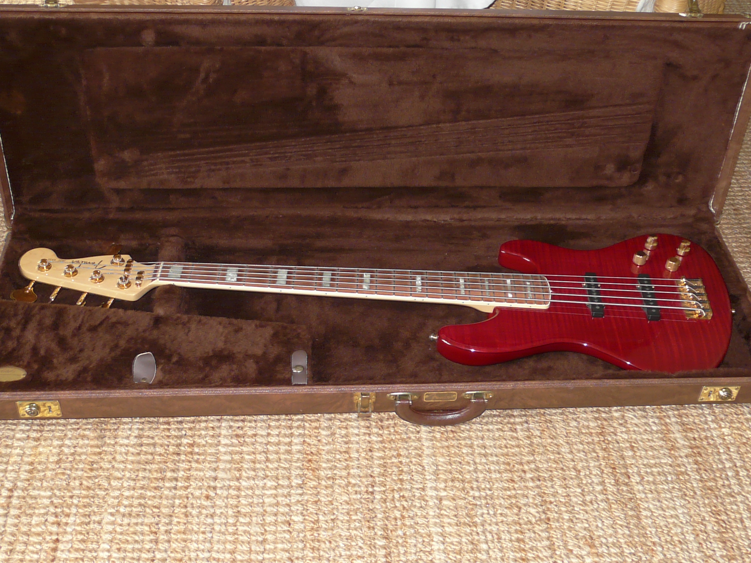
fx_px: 976
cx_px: 376
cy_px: 282
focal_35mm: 45
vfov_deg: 32.2
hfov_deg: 42.1
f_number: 2.8
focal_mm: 4.6
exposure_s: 1/8
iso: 100
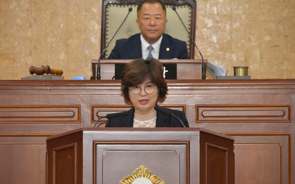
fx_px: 2517
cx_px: 144
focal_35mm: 313
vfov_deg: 4.2
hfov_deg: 6.7
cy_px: 98
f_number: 9
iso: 9000
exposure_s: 1/320
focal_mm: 300
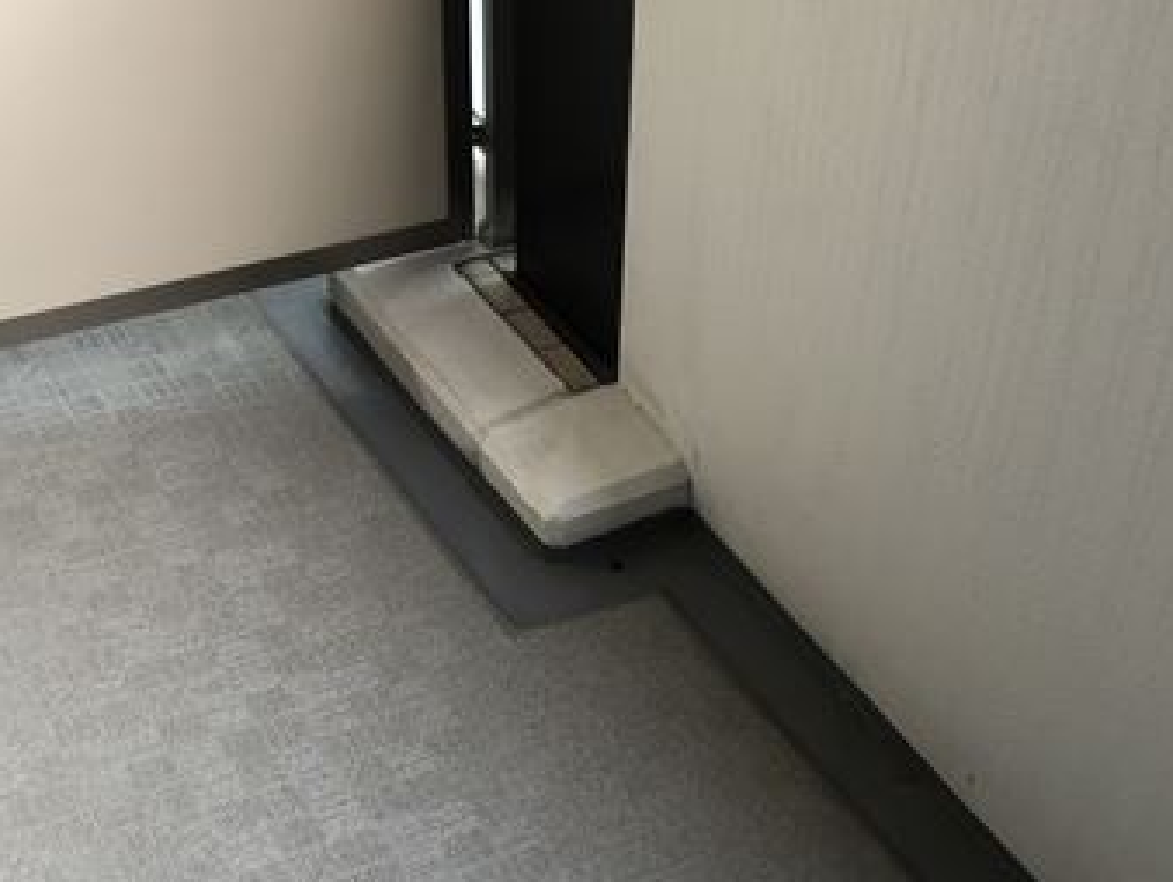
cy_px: 688
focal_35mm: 53
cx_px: 656
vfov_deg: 27.1
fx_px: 1797
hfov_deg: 36.1
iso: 50
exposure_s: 1/15
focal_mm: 3.99
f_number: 1.8
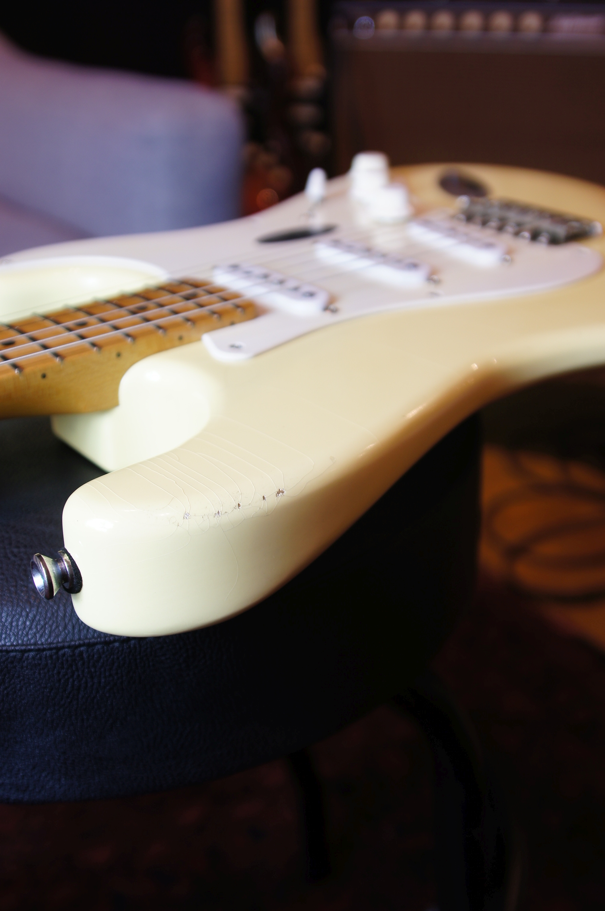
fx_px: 1061
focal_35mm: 42
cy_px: 456
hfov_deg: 31.8
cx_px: 302
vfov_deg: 46.4
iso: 100
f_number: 4.5
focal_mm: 28
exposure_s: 1/20
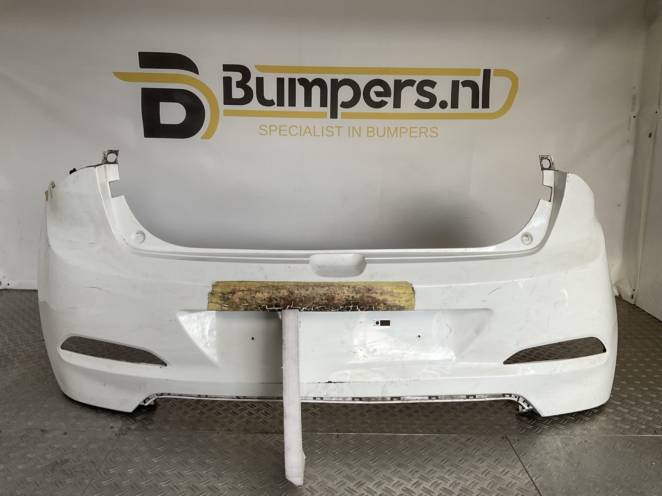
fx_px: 555
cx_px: 331
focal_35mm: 29
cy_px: 248
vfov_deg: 48.2
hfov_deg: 61.7
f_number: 1.8
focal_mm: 3
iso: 16
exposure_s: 1/100
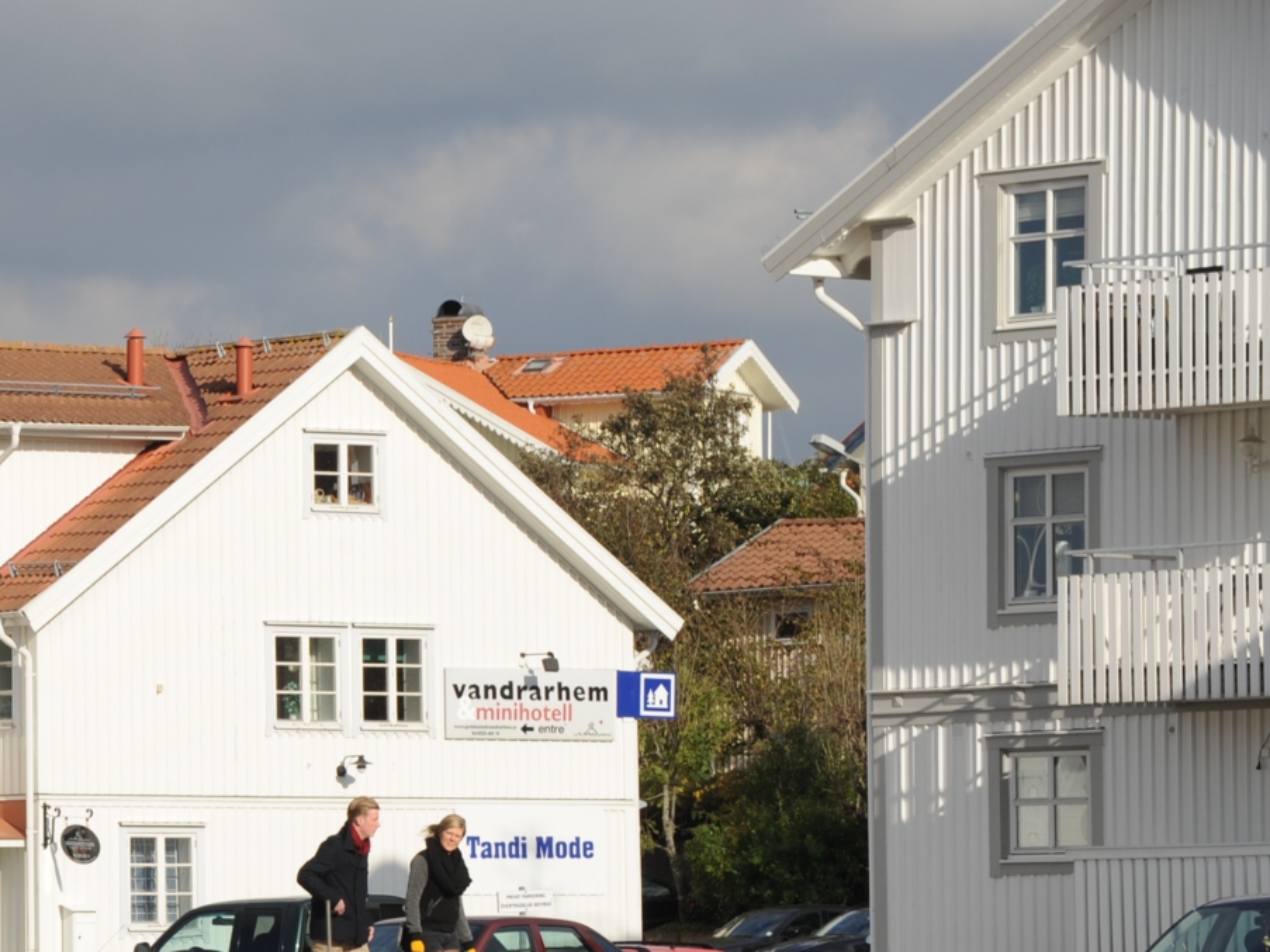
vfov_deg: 6.3
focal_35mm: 237
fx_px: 8694
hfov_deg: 8.3
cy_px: 755
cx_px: -63
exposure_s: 1/640
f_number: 13
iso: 320
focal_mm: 116
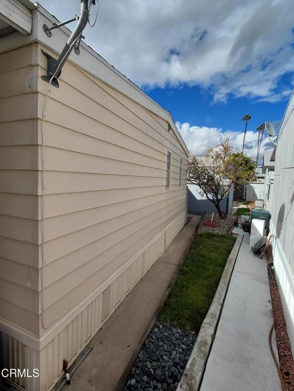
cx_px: 147
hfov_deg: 78.1
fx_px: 181
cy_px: 196
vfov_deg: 94.5
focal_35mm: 16
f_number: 2.2
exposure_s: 1/3093
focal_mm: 1.64
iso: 40
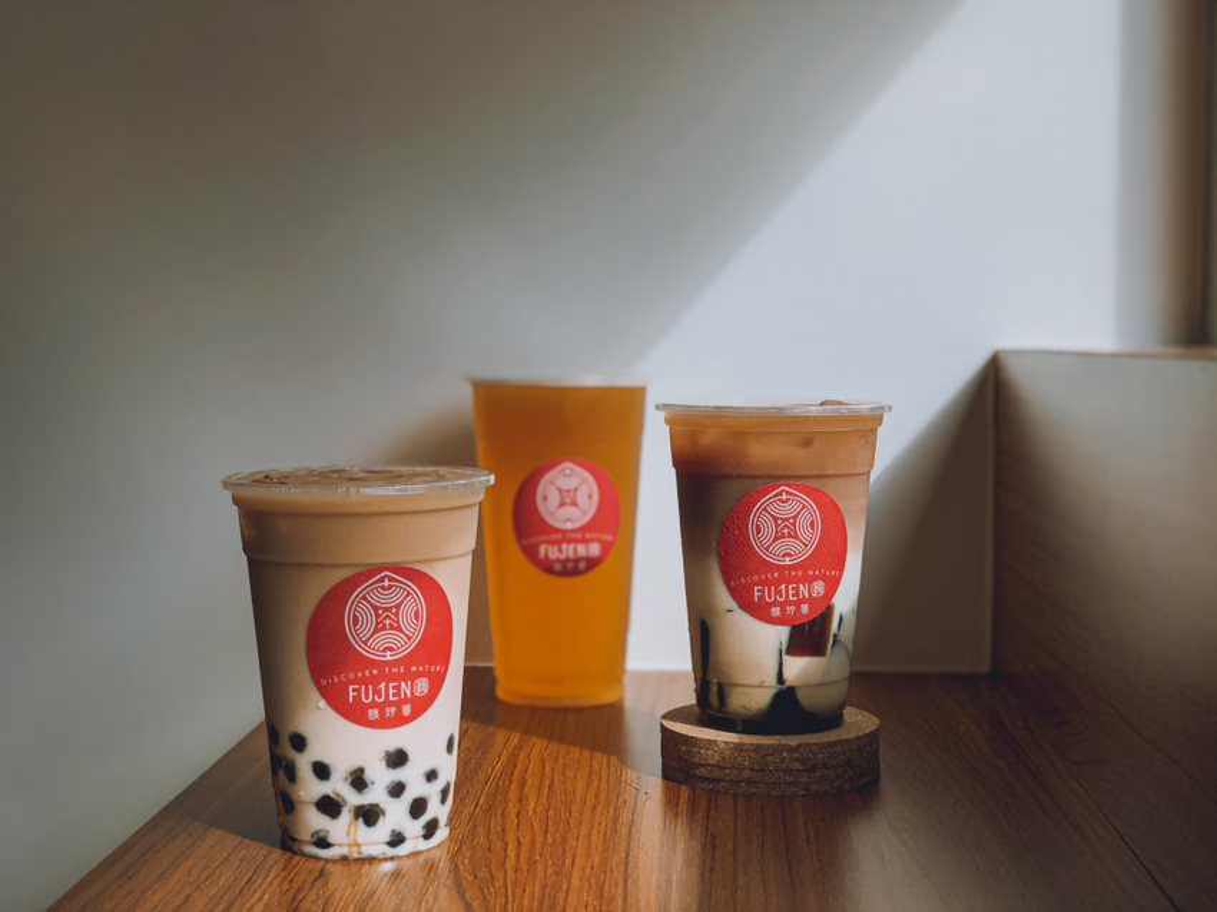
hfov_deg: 36.8
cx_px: 608
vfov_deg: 28.0
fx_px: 1828
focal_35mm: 52
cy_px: 456
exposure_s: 1/700
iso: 16
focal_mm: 6
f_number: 2.4
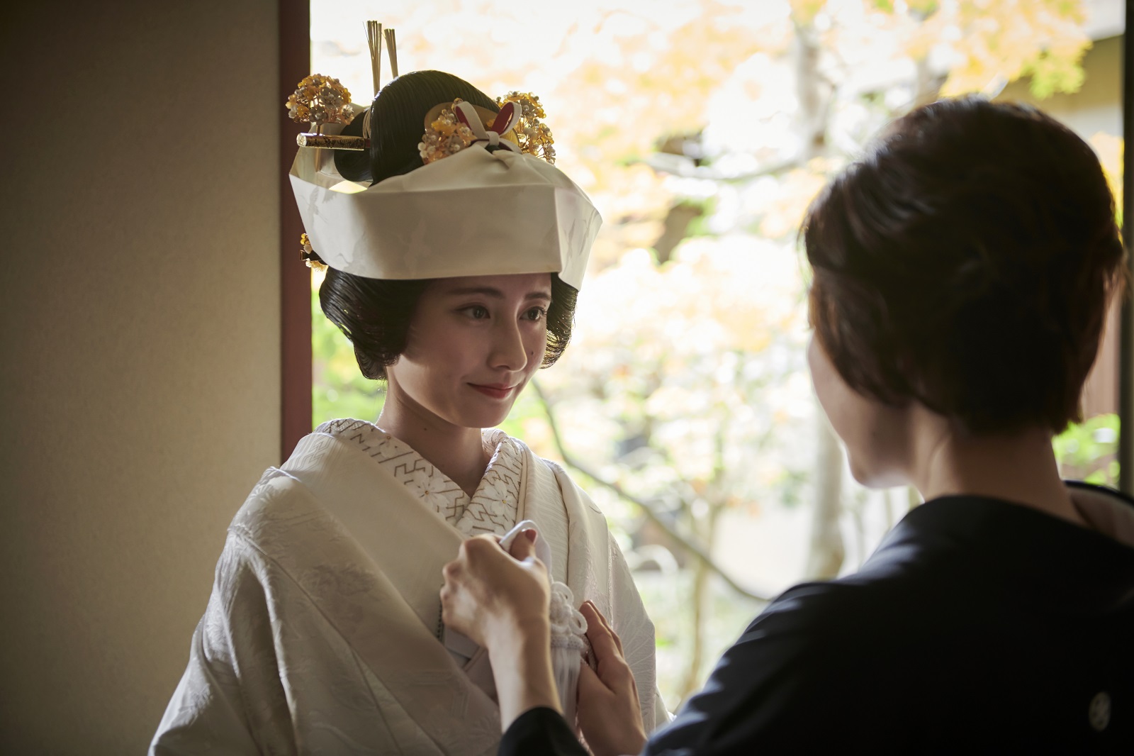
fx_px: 2078
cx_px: 567
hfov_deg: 30.5
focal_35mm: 66
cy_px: 378
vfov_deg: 20.6
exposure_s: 1/40
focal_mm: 66
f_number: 2.8
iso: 800
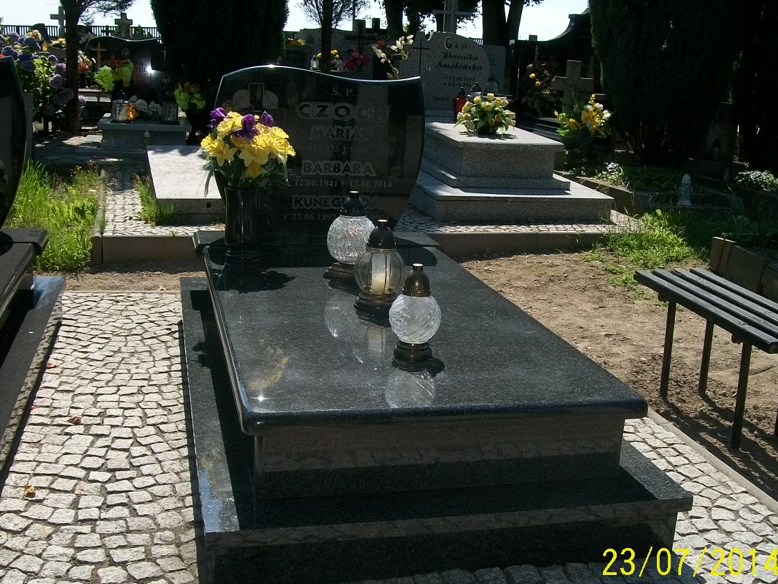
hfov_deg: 45.8
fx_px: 921
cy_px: 300
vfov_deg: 35.1
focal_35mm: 41
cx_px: 382
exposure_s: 1/500
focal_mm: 6
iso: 80
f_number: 4.8
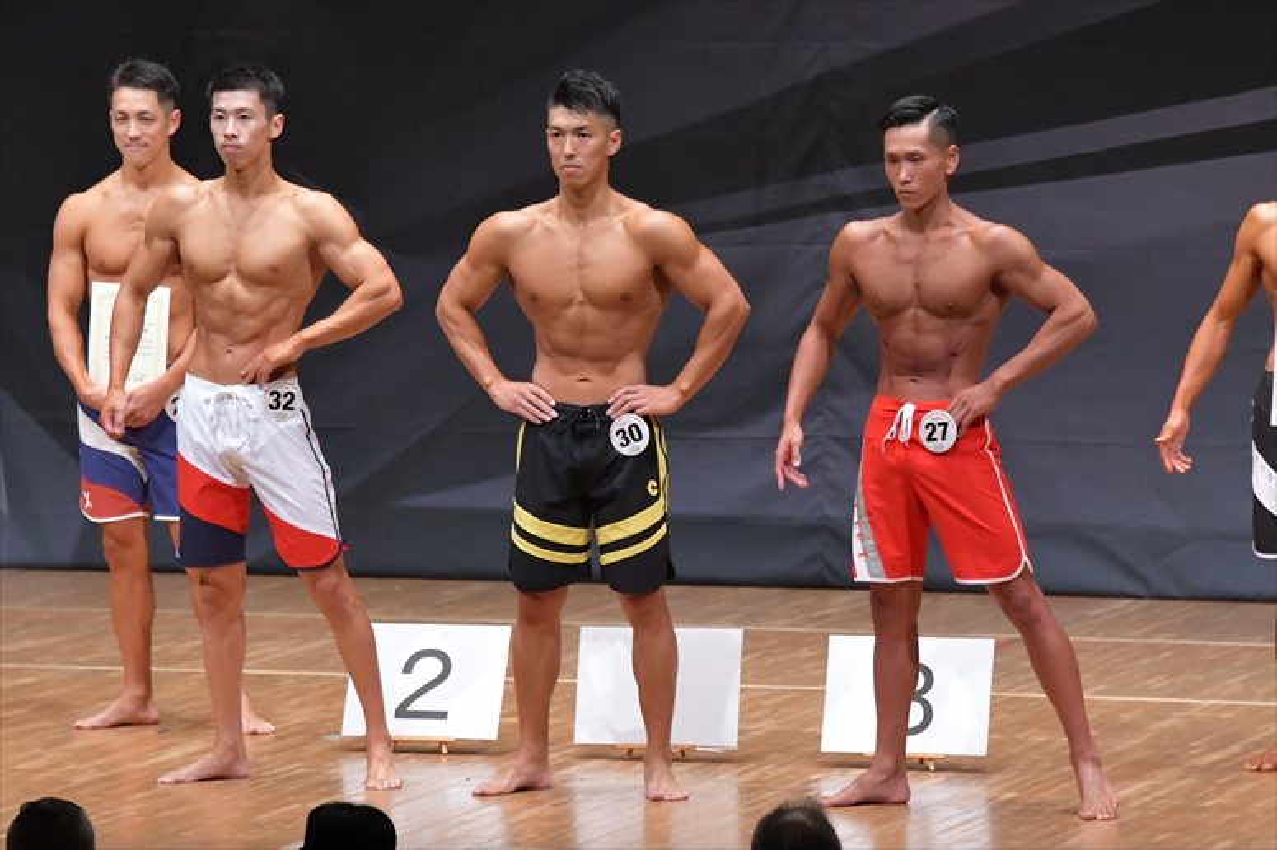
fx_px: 9041
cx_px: 638
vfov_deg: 5.4
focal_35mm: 255
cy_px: 425
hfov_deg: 8.1
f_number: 5.6
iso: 8000
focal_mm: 170
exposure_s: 1/400
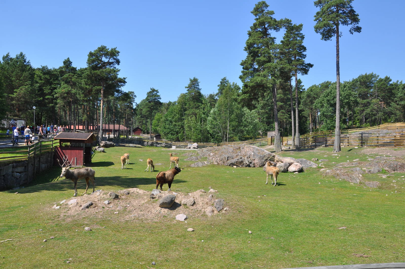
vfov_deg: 41.6
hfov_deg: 59.5
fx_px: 354
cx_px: 202
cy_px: 134
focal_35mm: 32
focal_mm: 21
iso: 200
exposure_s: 1/320
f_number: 9
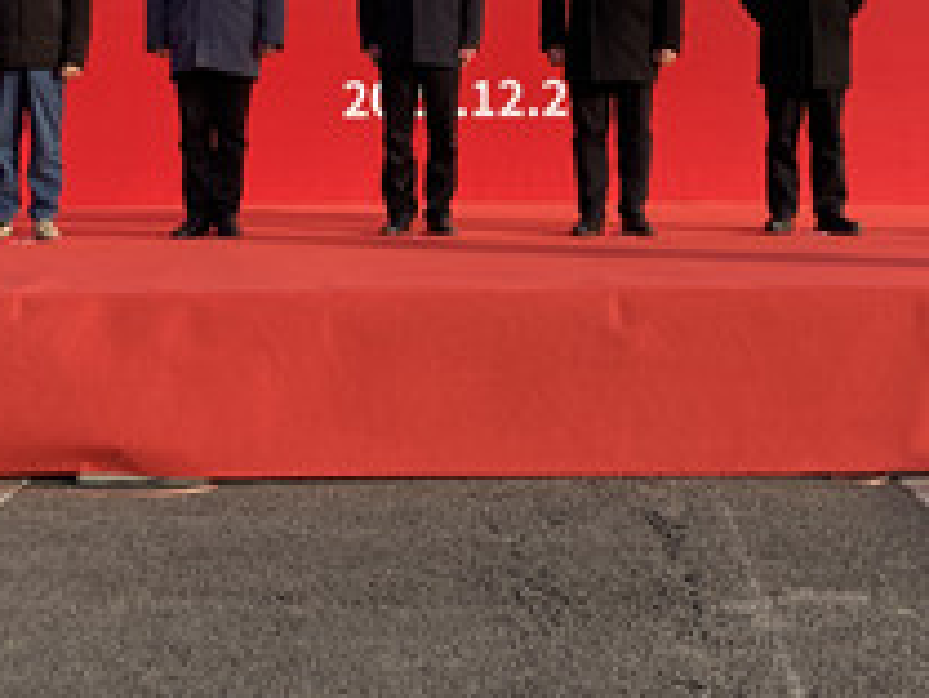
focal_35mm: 67
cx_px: 404
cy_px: 51
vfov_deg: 21.4
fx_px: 1799
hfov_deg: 28.9
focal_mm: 3.99
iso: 20
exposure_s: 1/838
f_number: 1.8
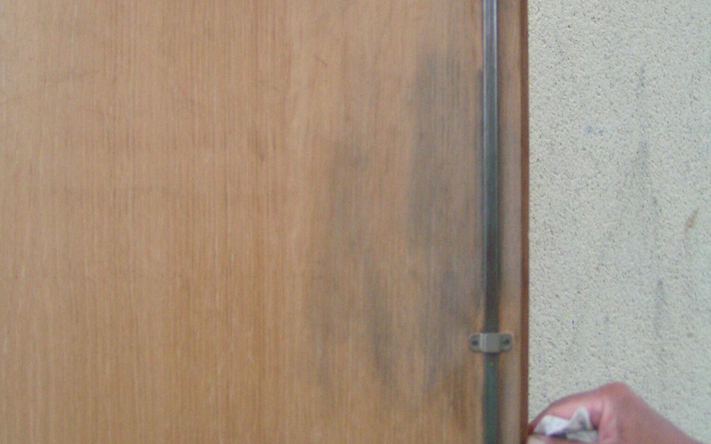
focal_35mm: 54
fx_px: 1046
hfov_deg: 37.5
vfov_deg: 23.7
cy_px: 107
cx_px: 356
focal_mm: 5.8
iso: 200
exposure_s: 1/25
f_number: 2.8
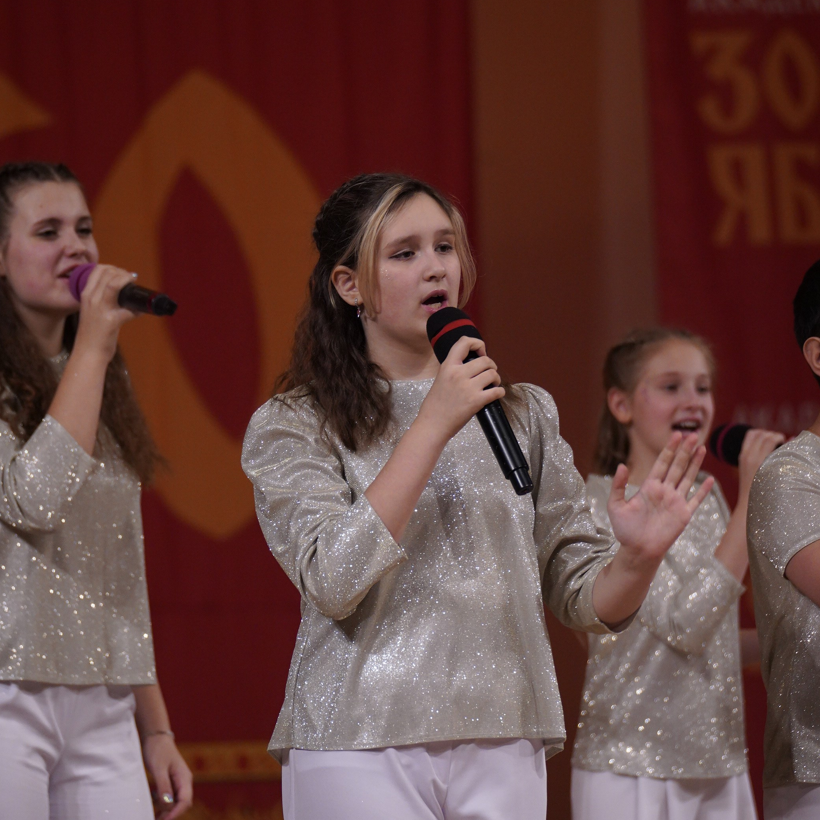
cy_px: 402
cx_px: 410
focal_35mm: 281
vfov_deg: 6.2
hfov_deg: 6.2
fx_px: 7531
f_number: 2.8
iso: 1250
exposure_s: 1/400
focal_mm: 147
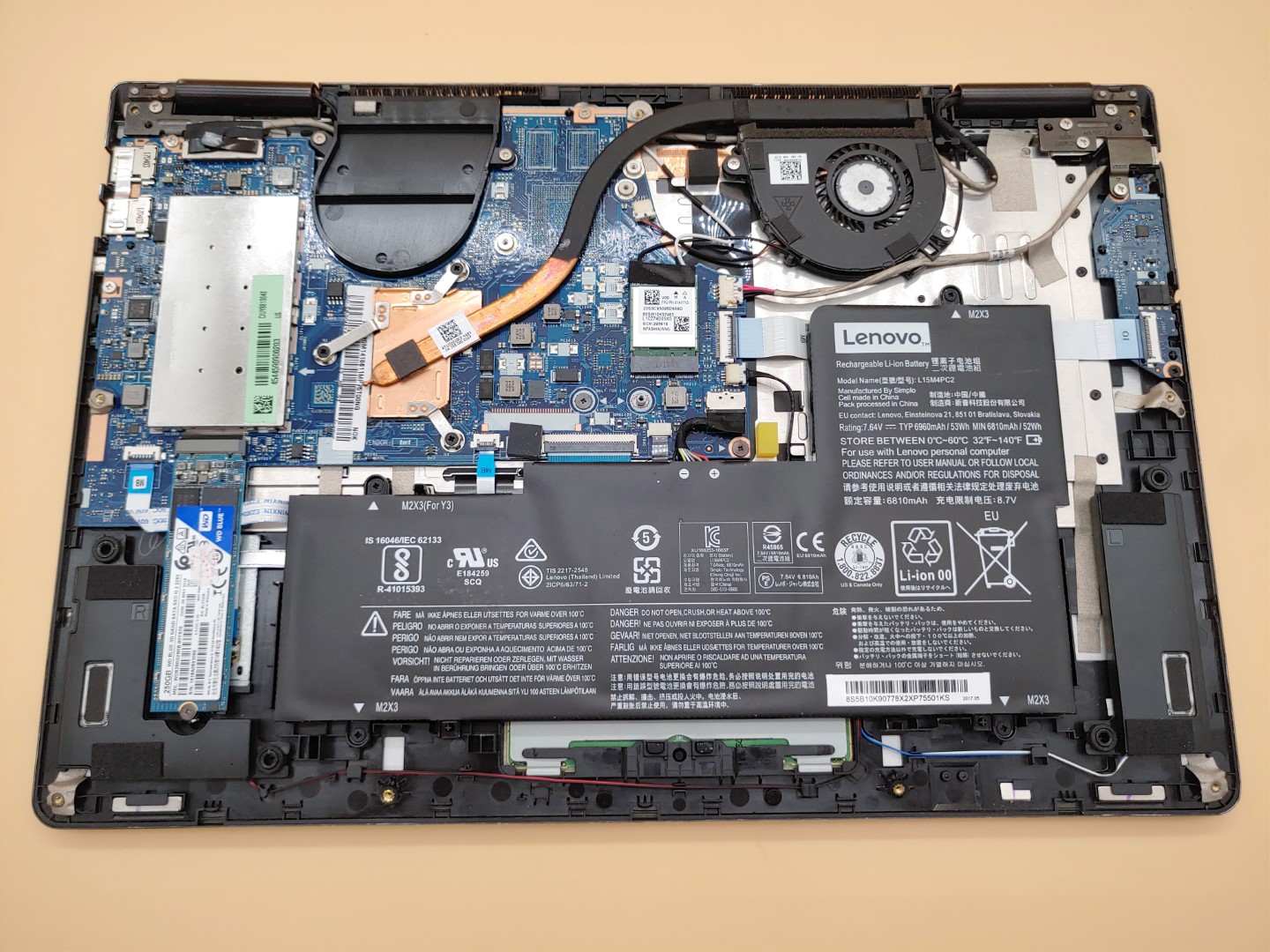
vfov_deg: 53.1
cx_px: 635
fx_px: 954
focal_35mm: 26
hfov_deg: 67.3
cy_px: 476
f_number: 1.8
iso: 50
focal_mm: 4.36
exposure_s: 1/110
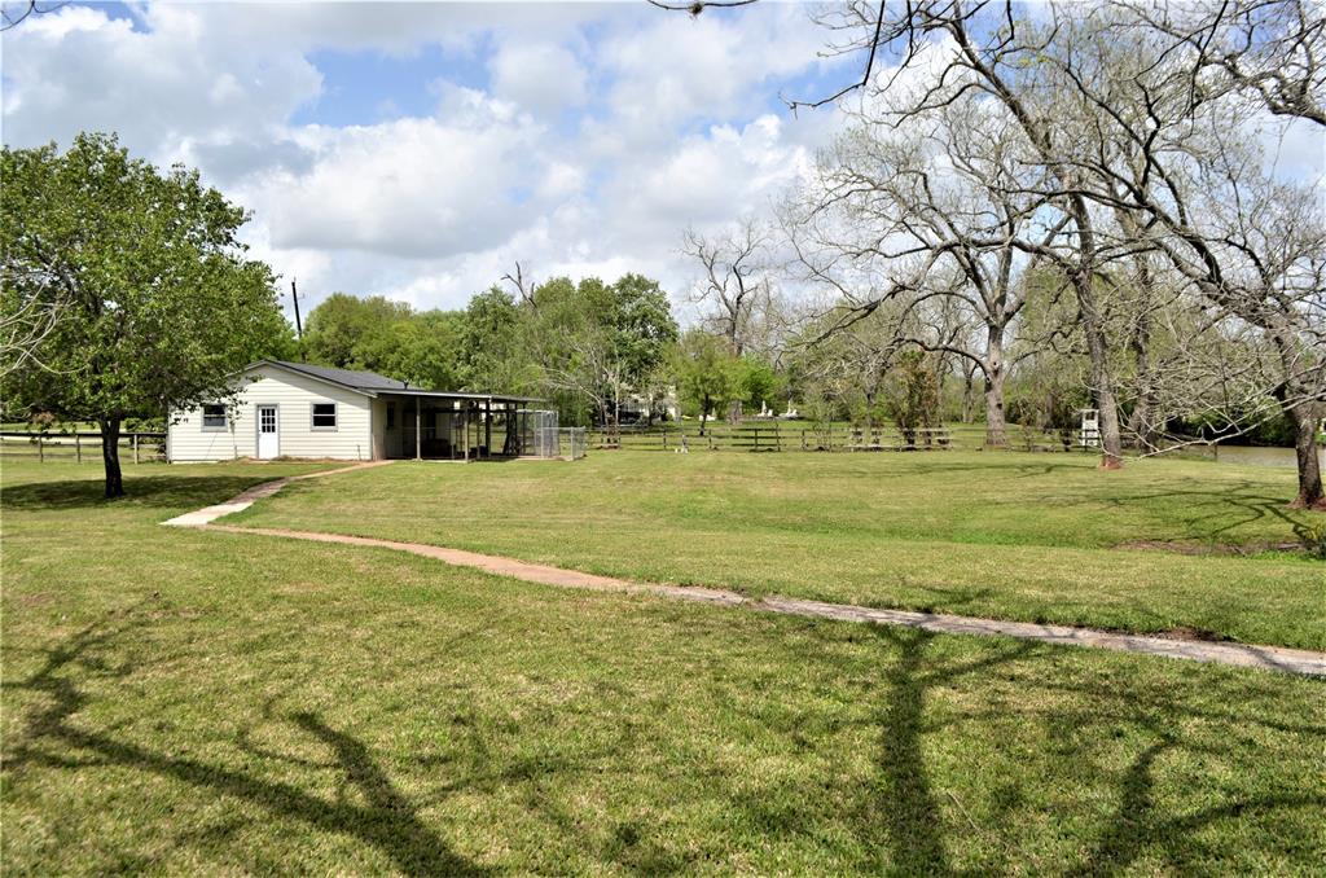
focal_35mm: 27
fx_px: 992
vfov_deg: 47.7
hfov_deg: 67.5
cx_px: 663
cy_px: 439
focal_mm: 18
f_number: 8
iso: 100
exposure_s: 1/320
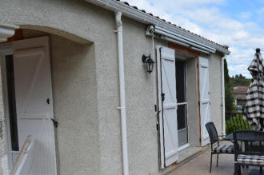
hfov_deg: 48.9
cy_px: 109
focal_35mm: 39
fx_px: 286
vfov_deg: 33.9
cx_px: 174
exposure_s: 1/320
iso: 200
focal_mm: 18
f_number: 9
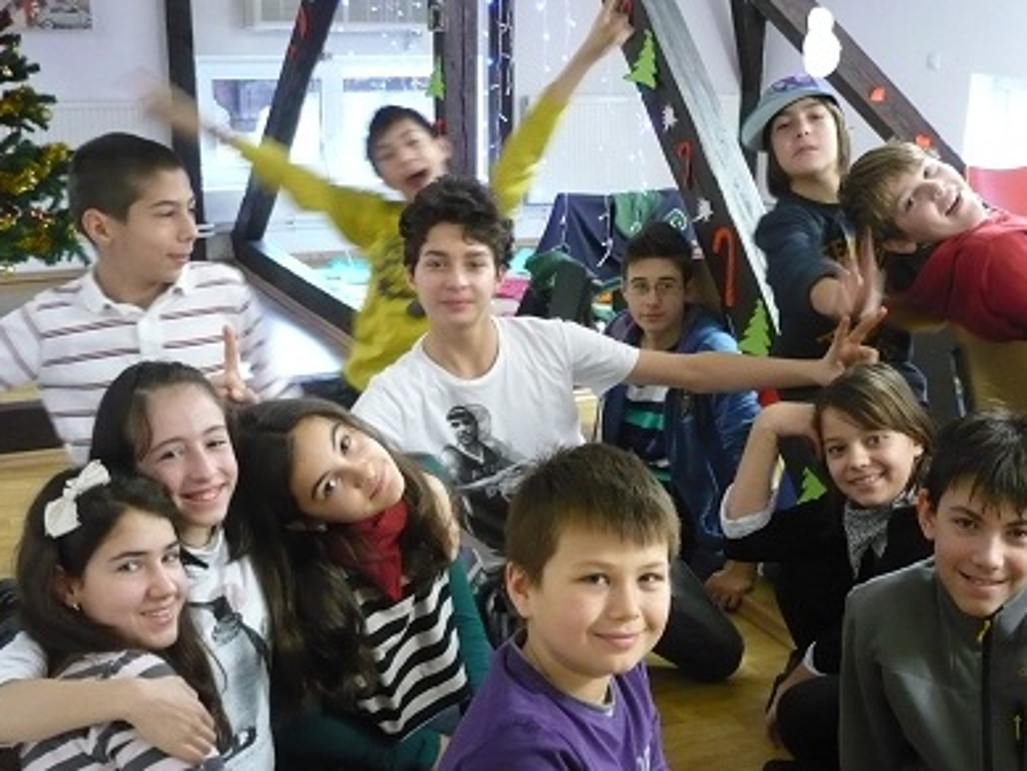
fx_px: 1335
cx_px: 557
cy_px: 466
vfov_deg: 32.1
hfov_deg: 42.0
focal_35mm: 45
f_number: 2.8
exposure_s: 1/8
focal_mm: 5.8
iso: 320
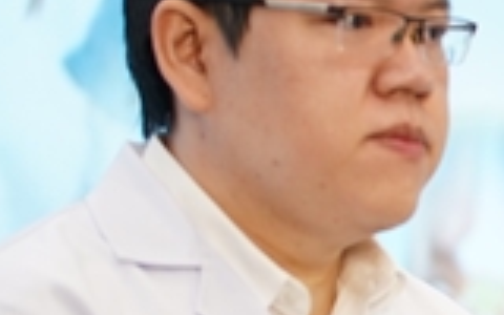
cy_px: 329
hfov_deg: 5.3
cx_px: 846
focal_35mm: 393
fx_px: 5398
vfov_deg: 3.3
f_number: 1.4
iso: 500
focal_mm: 85
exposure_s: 1/800
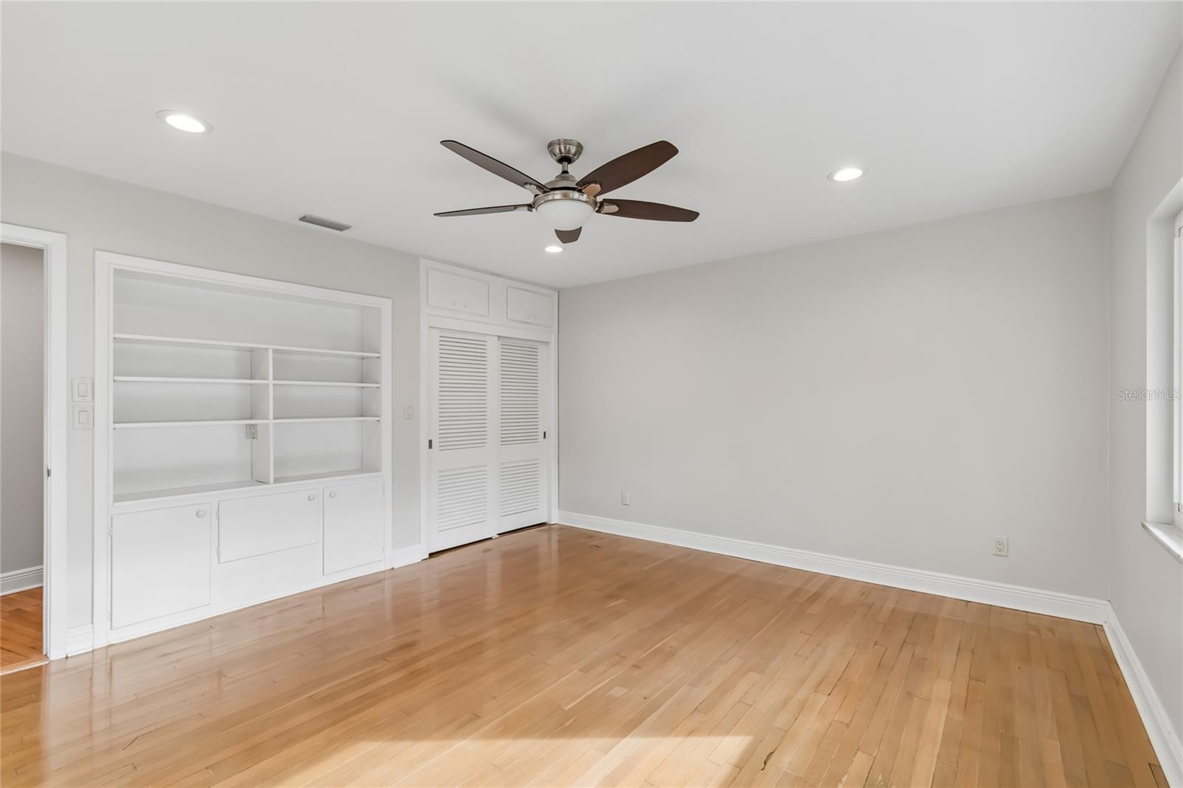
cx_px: 592
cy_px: 394
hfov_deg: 100.4
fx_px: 493
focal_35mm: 15
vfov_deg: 77.3
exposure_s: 1/8
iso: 100
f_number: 7.1
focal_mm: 10
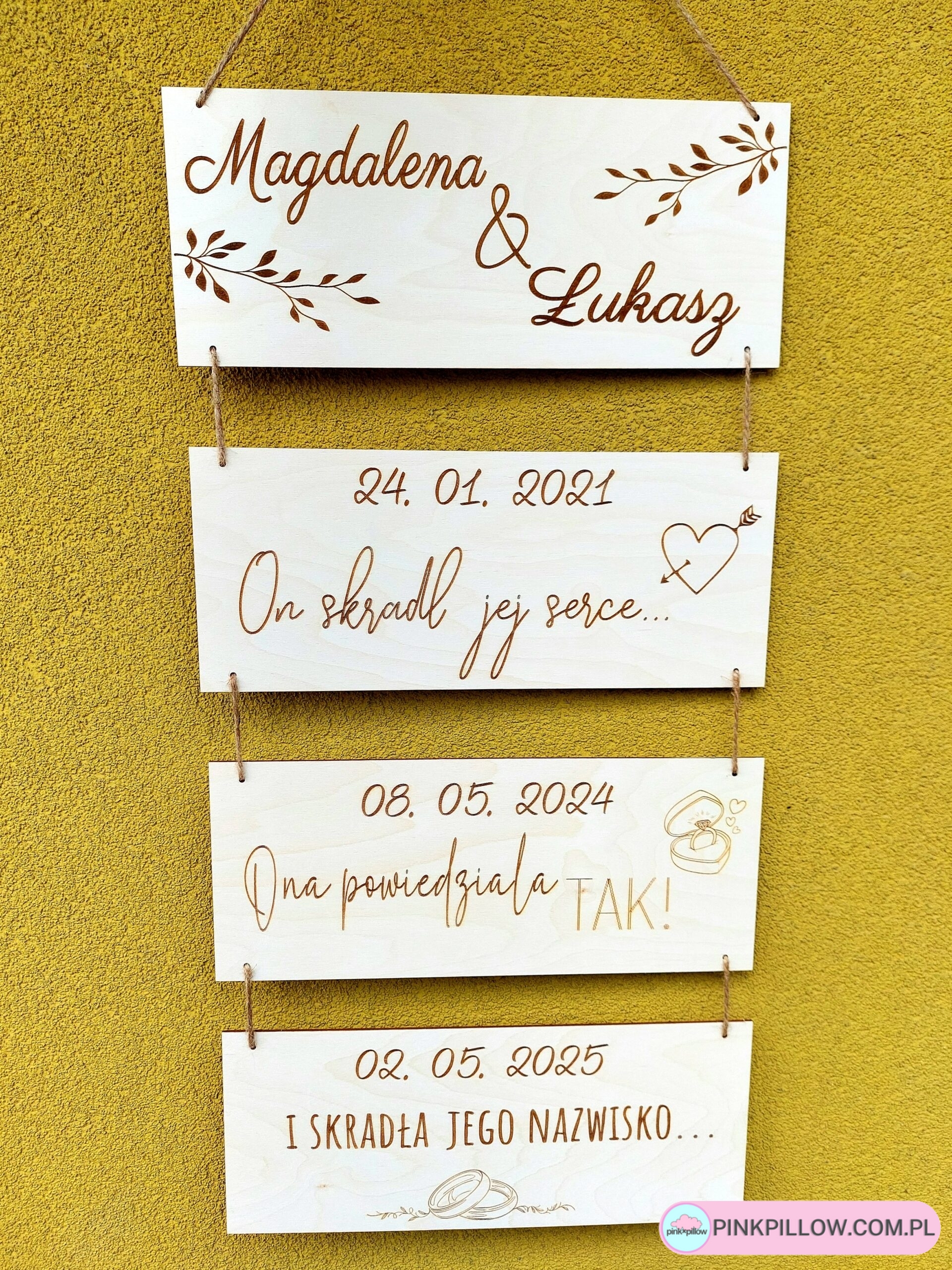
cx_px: 476
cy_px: 635
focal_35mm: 25
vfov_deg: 69.4
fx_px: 917
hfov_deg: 54.9
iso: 40
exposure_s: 1/154
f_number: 1.8
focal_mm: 5.23
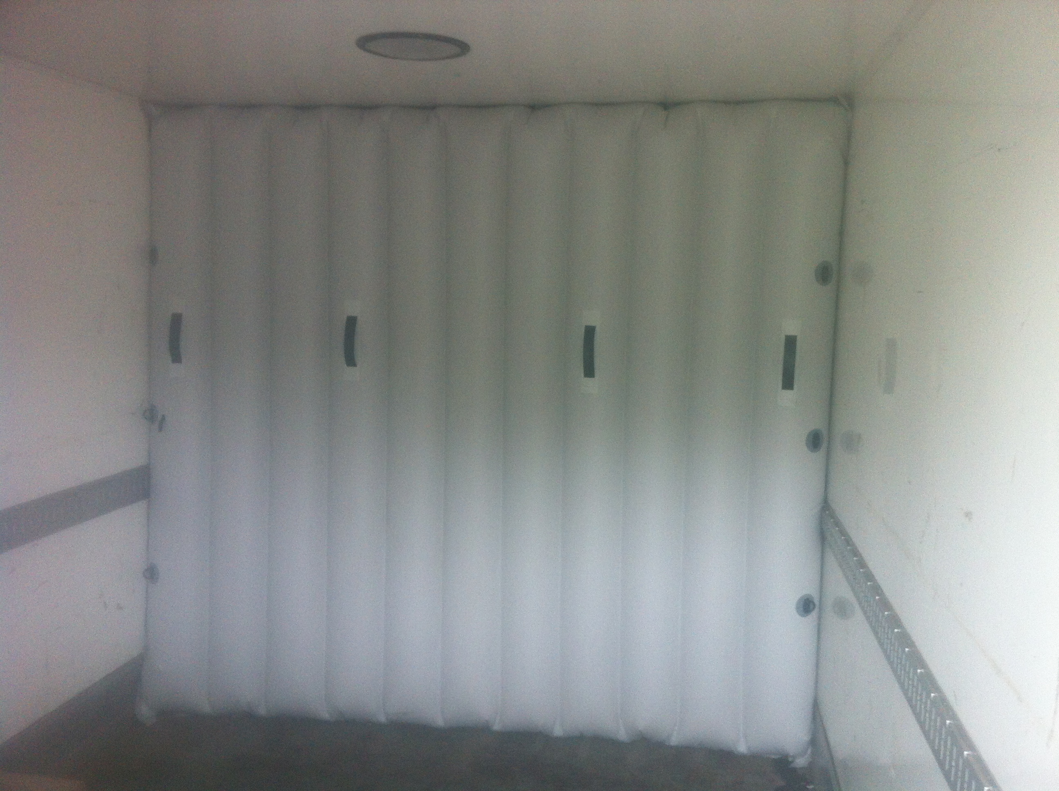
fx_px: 1069
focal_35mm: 35
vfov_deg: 40.6
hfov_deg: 52.7
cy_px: 396
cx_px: 530
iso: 100
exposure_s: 1/15
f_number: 2.8
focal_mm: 3.85
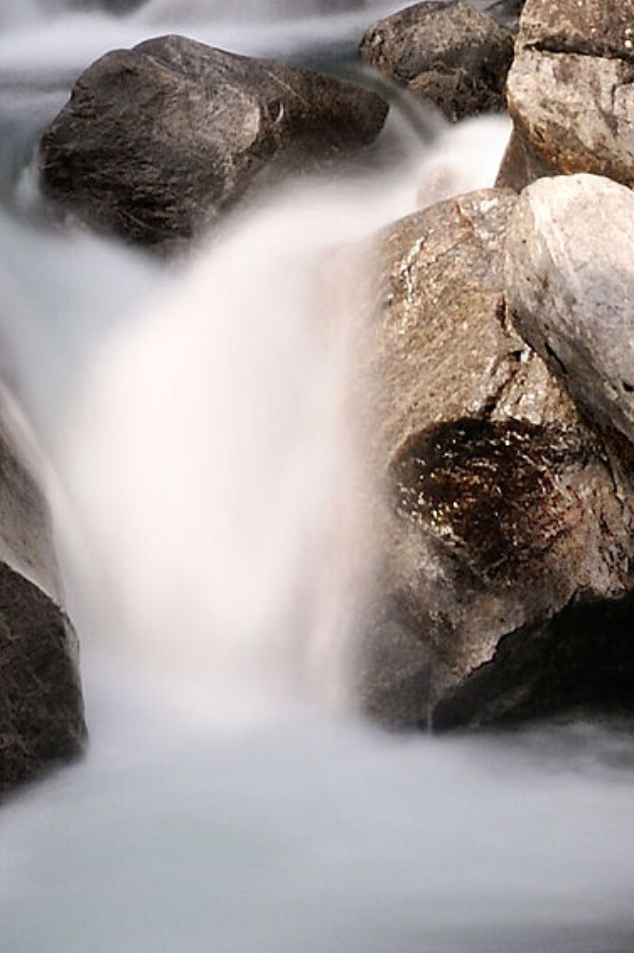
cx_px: 78
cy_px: -796
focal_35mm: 153
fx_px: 4046
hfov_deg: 8.9
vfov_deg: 12.2
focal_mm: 24
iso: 200
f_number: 16
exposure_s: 3
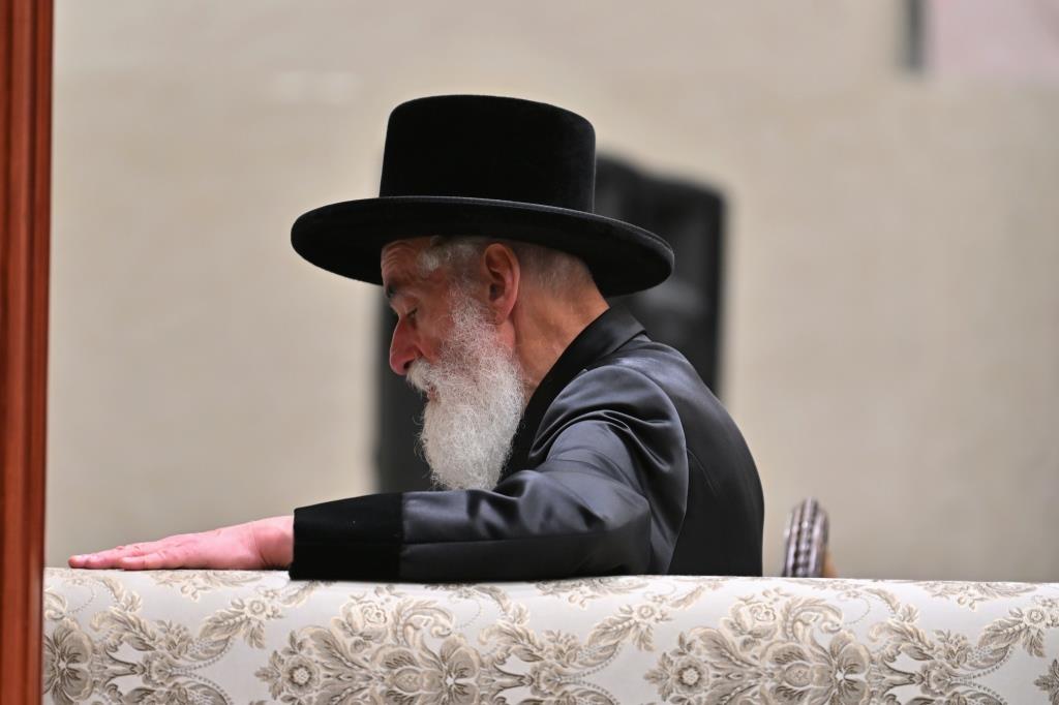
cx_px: 530
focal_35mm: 300
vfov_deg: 4.6
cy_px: 352
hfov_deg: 6.9
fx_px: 8822
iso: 320
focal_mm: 200
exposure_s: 1/320
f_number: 2.8
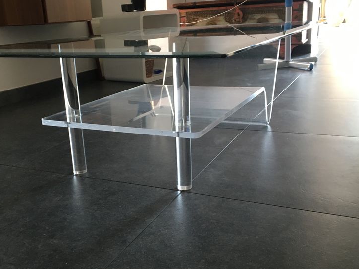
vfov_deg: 35.9
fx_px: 415
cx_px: 157
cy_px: 145
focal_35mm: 40
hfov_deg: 46.7
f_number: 2.2
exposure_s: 1/33
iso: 100
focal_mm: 4.15
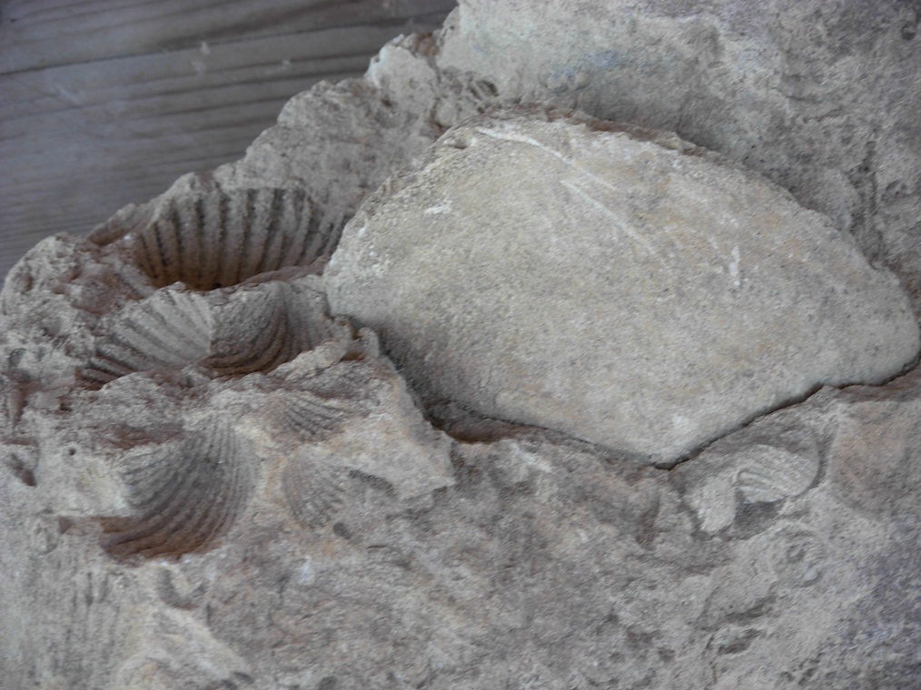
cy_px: 345
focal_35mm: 104
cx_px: 460
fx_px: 2766
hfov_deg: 18.9
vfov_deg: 14.2
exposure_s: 1/49.3
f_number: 4
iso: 79
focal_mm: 17.2
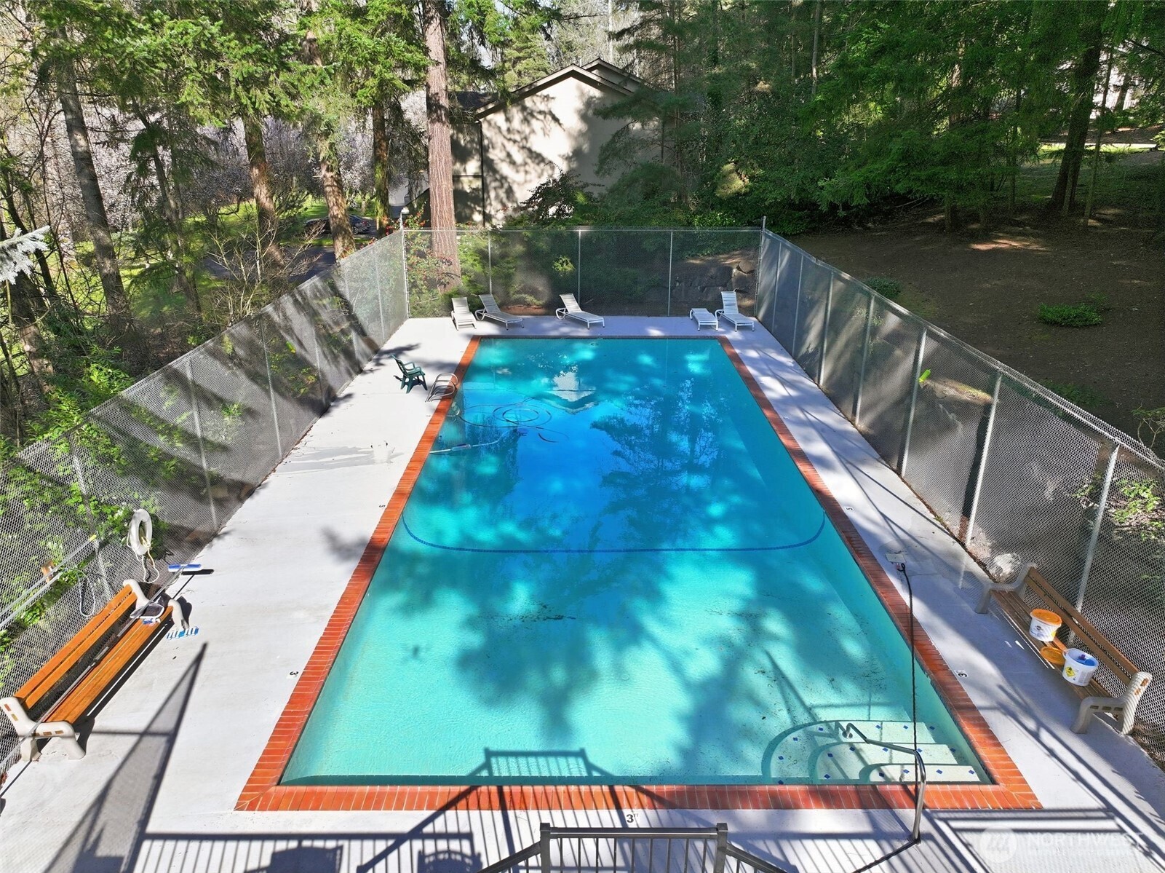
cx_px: 582
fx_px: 807
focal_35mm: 24
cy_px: 436
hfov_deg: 71.6
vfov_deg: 56.8
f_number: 2.8
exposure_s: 1/2000
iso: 140
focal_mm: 12.3
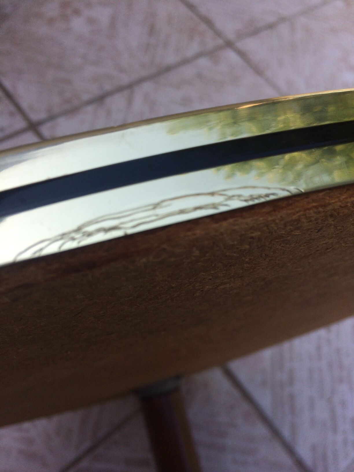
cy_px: 236
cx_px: 177
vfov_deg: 61.7
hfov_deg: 48.2
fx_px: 395
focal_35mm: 29
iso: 32
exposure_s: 1/707
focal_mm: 4.15
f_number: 2.2
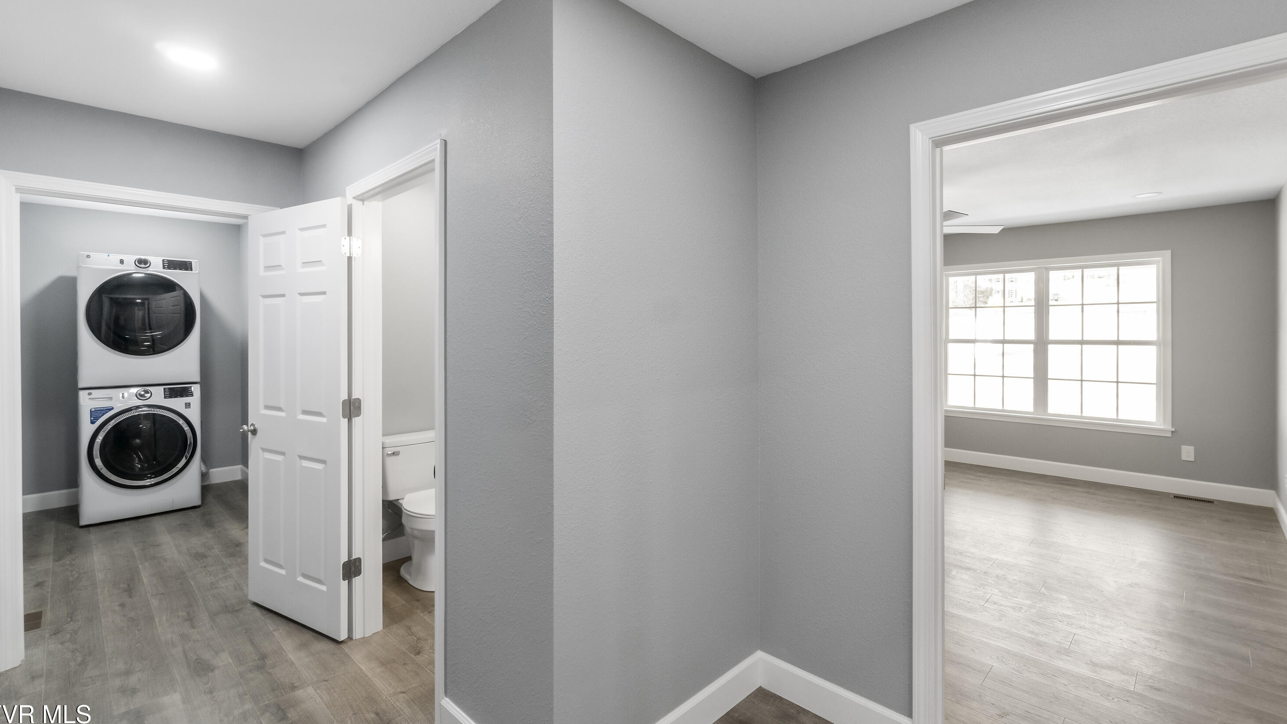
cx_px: 639
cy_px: 318
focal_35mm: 16
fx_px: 546
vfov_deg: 66.8
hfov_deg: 99.4
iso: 320
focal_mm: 10
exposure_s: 1/10
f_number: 8
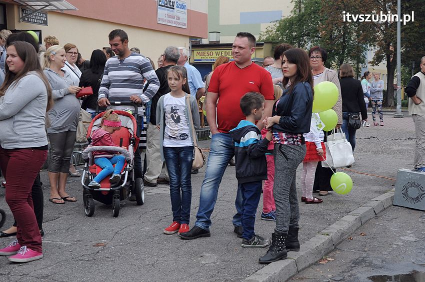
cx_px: 212
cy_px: 141
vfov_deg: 21.5
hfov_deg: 31.9
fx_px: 743
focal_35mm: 63
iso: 400
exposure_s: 1/320
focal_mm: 42
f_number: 9
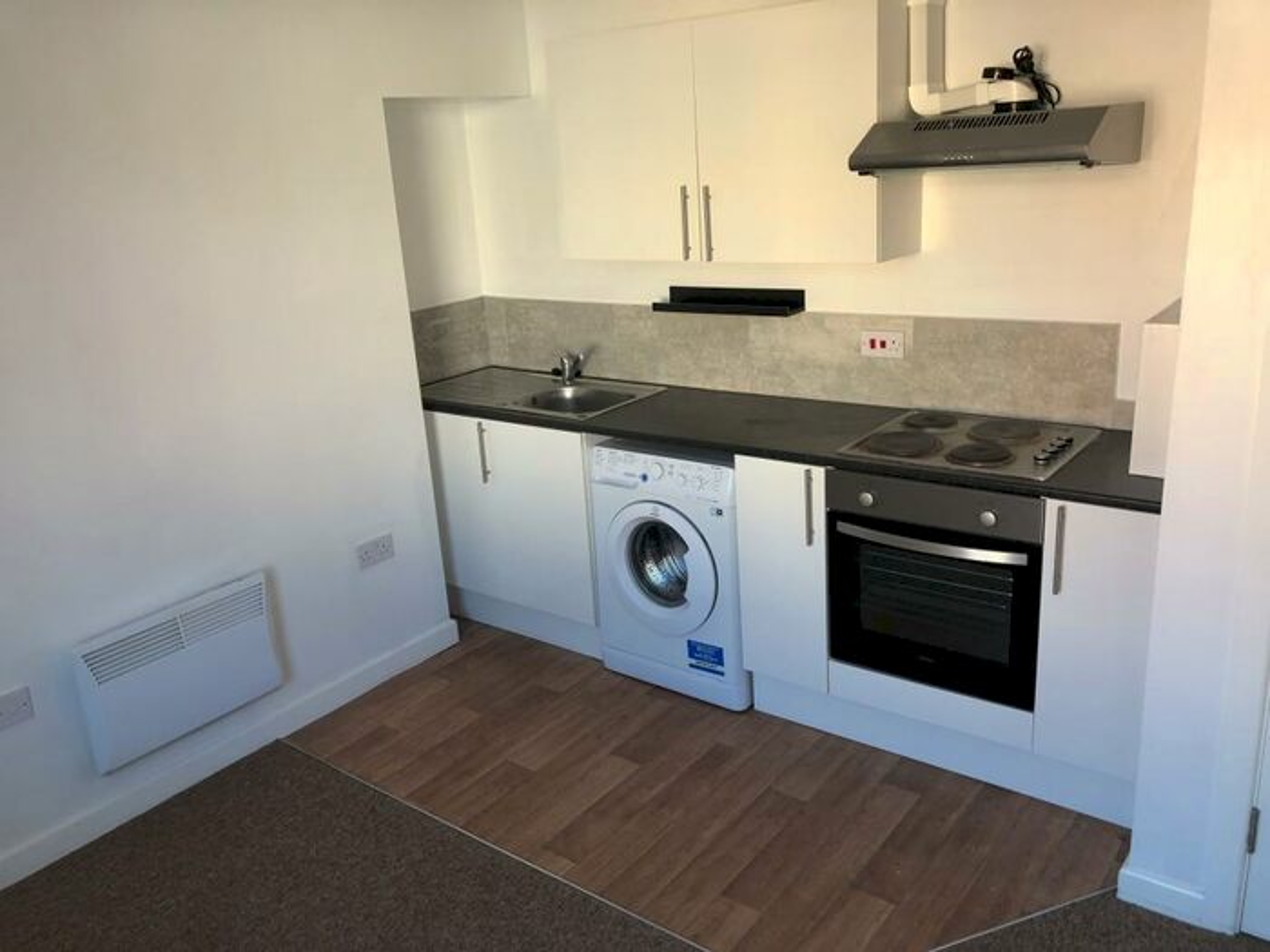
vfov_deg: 49.7
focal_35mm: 28
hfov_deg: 63.4
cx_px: 635
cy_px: 476
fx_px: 1027
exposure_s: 1/50
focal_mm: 3.99
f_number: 1.8
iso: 32
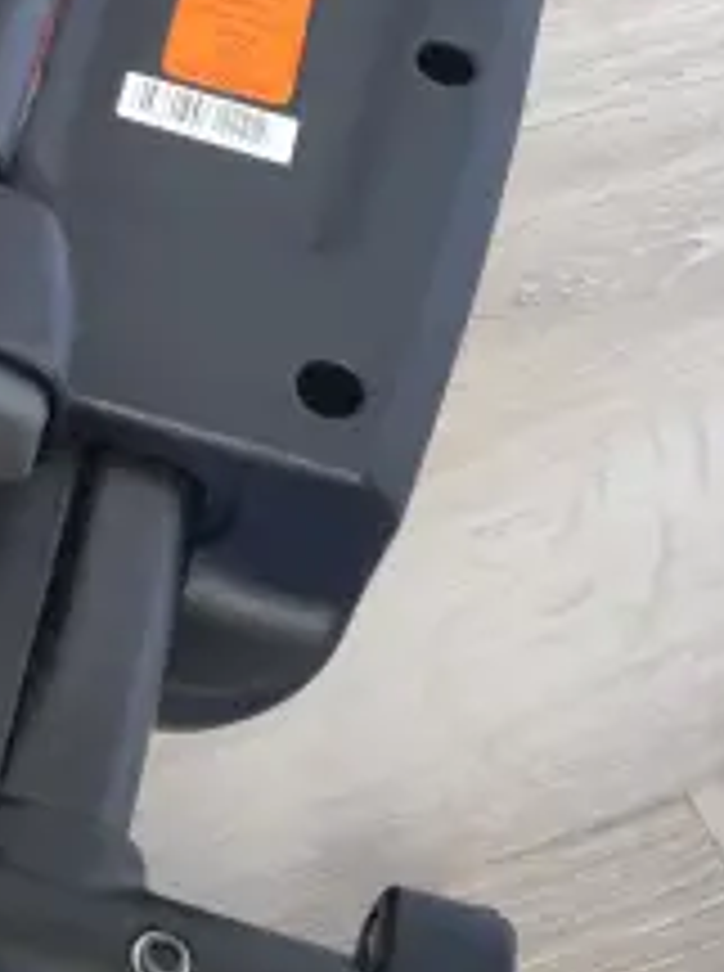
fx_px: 2436
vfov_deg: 22.3
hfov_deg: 16.1
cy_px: 230
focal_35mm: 87
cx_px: -196
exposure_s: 1/33
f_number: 1.79
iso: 574
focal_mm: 4.7
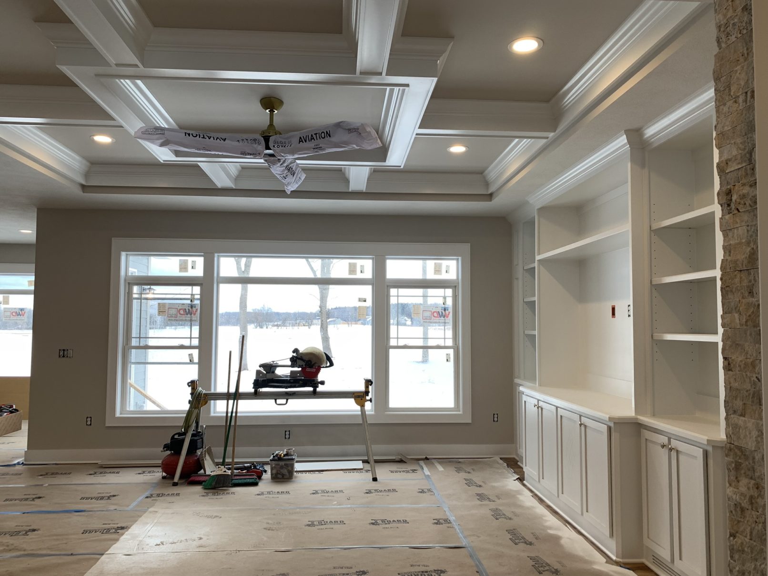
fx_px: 577
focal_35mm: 26
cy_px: 288
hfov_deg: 67.3
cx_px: 384
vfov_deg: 53.1
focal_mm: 4.25
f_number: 1.8
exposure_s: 1/120
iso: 32
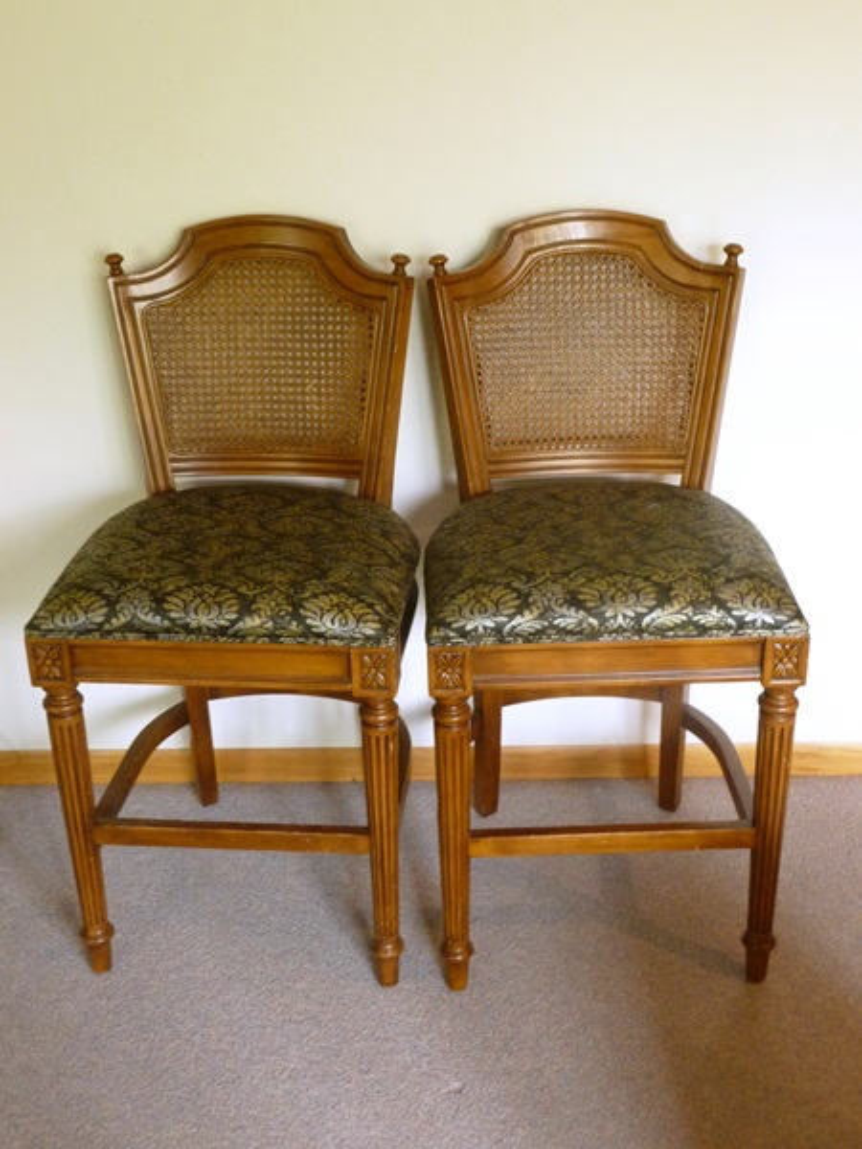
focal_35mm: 36
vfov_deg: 51.4
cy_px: 574
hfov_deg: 39.7
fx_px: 1195
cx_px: 431
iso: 400
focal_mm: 6.5
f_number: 3.6
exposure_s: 1/10
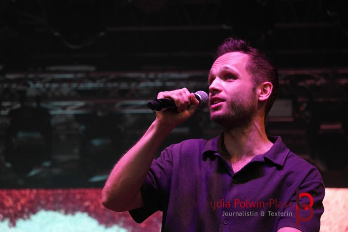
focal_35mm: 144
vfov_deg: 9.5
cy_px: 116
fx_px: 1392
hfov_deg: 14.3
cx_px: 174
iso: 2500
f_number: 5.6
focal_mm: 96
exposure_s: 1/160
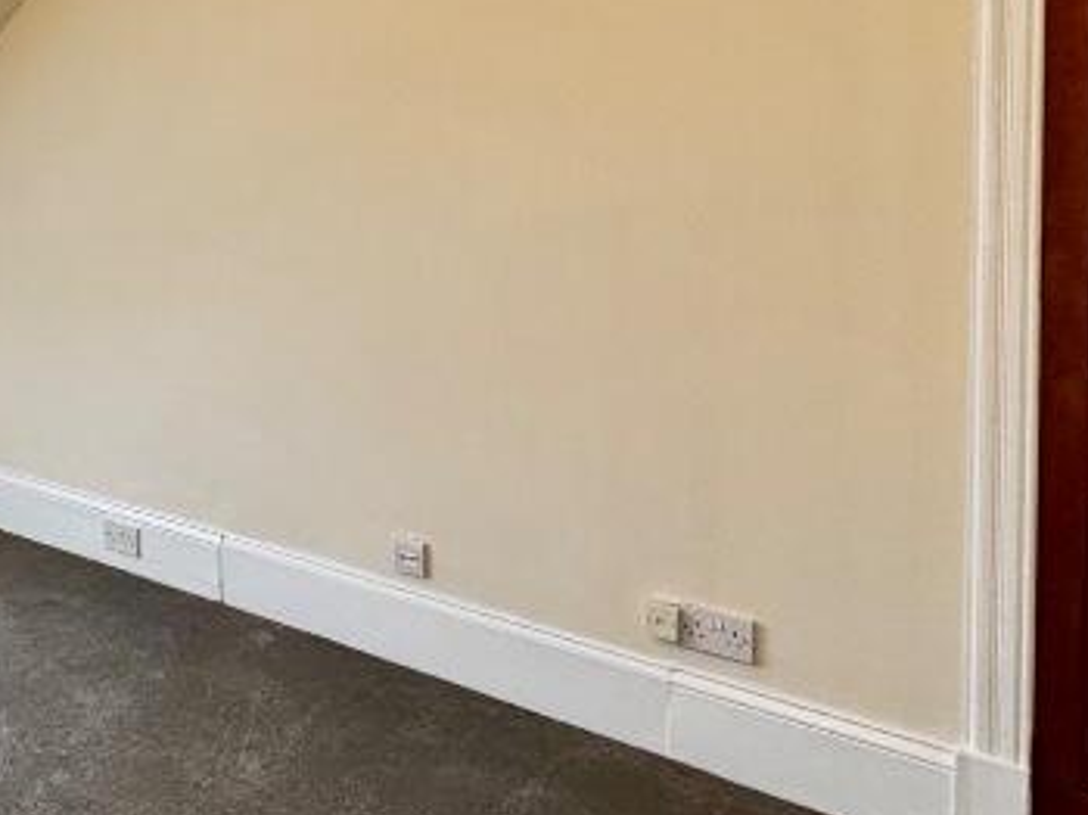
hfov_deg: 42.9
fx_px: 1288
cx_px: 162
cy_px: 180
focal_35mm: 41
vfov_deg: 34.2
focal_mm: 2.22
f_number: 2.2
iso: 250
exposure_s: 1/100
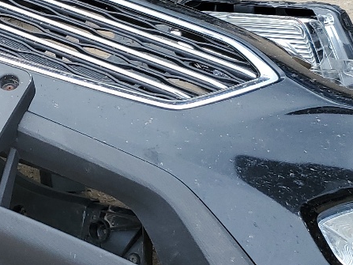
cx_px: 55
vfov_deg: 15.9
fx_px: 948
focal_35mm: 93
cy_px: 93
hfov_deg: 20.8
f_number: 1.5
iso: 50
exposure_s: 1/625
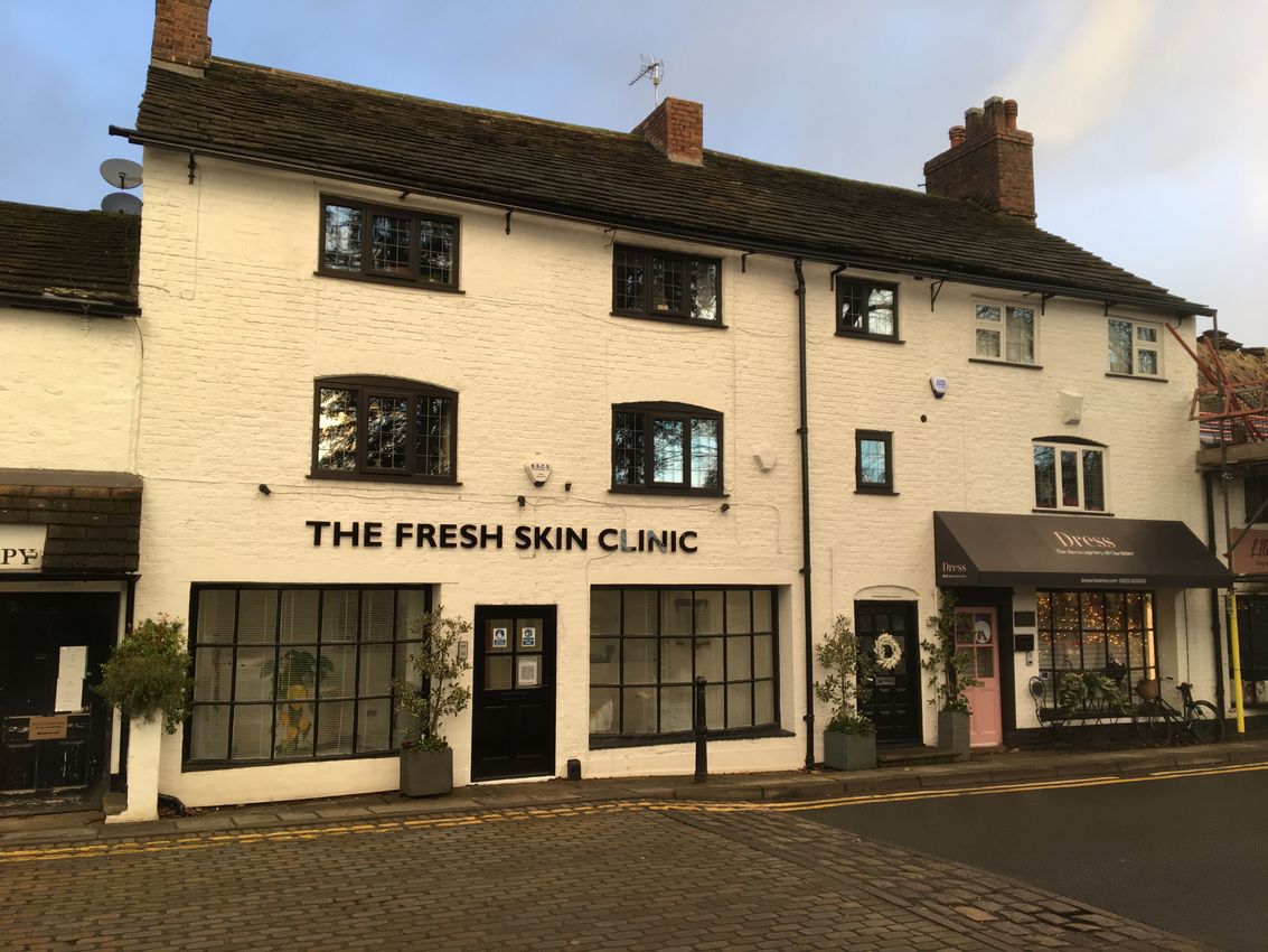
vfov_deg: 48.2
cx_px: 634
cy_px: 476
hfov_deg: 61.7
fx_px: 1062
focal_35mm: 29
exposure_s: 1/100
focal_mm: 4.15
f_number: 2.2
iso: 40
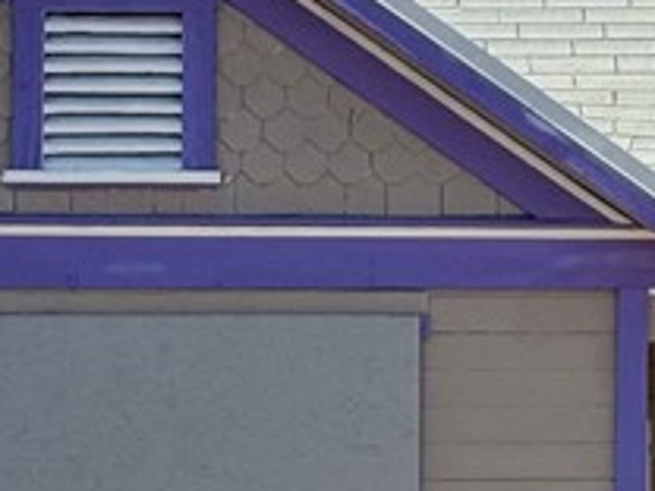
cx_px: 772
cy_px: 362
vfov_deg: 6.3
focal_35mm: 236
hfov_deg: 8.3
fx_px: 4466
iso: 64
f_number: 1.78
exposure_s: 1/4608
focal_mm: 6.76
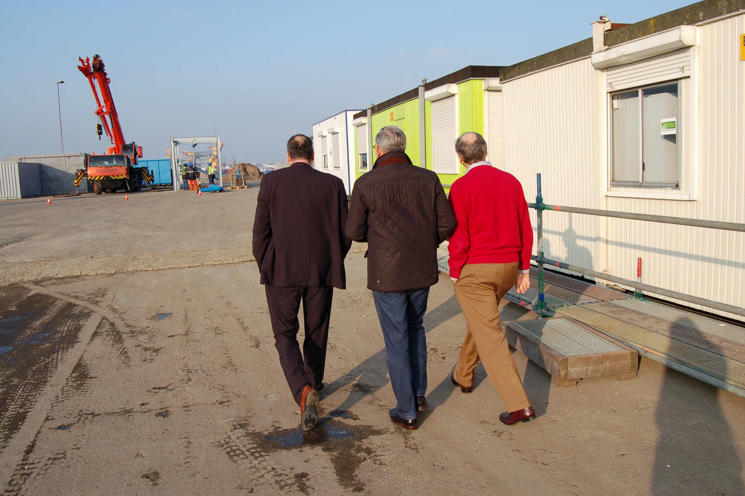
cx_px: 372
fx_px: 620
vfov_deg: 43.5
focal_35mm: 30
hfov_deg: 62.0
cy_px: 248
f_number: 8
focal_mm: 20
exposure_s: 1/250
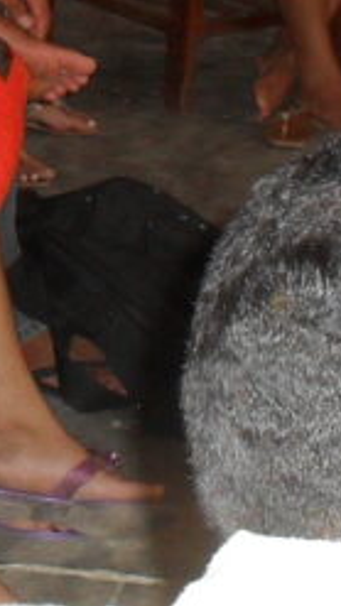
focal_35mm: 158
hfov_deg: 7.6
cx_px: -91
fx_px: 2539
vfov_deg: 13.4
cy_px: -42
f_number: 3.2
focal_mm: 6.3
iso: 200
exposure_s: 1/45
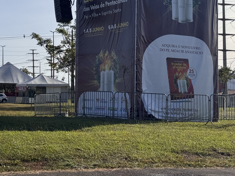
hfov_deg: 22.6
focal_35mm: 85
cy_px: 46
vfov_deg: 17.3
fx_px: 577
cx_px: 41
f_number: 1.78
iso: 64
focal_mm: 6.76
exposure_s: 1/7937
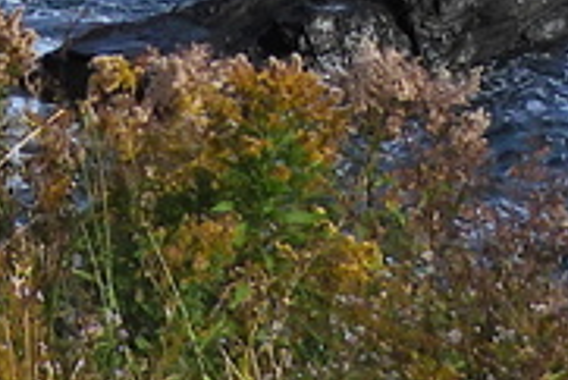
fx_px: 8132
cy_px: -1080
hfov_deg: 4.0
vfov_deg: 2.6
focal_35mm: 515
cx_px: -122
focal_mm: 12.5
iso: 100
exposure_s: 1/1250
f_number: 3.5
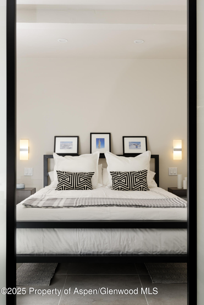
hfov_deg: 37.9
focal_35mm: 35
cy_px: 152
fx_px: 297
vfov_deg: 54.4
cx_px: 102
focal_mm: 35
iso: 250
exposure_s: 1/80
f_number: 8
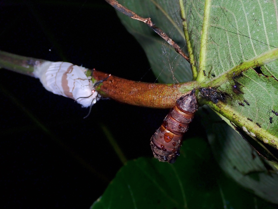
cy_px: 104
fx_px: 434
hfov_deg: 35.5
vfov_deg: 27.0
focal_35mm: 54
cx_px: 139
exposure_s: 1/100
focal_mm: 9.65
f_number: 4.5
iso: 200
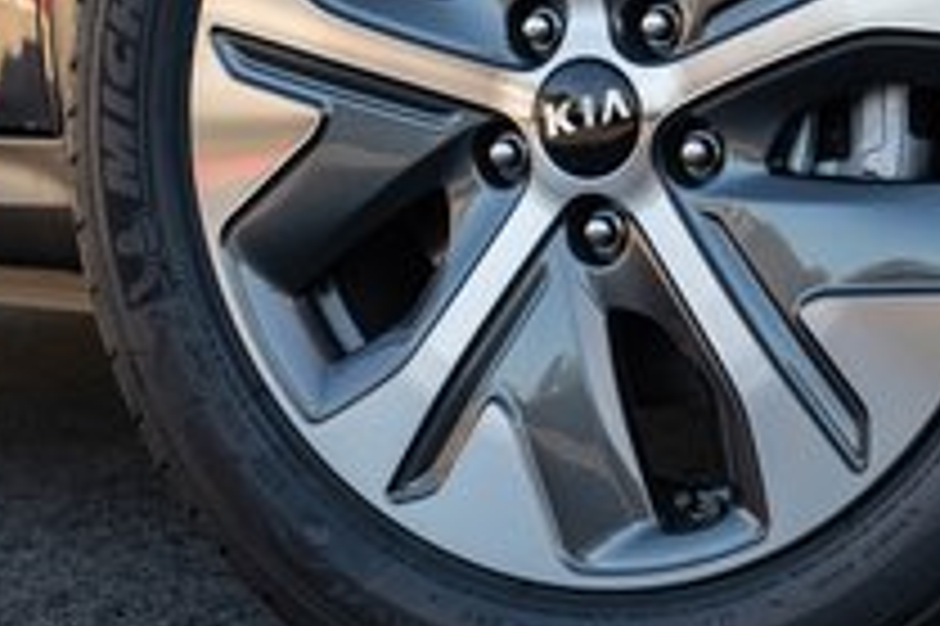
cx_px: 778
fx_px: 3000
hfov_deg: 17.6
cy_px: 104
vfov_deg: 11.8
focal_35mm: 115
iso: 640
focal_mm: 40
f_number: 5.6
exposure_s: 1/320
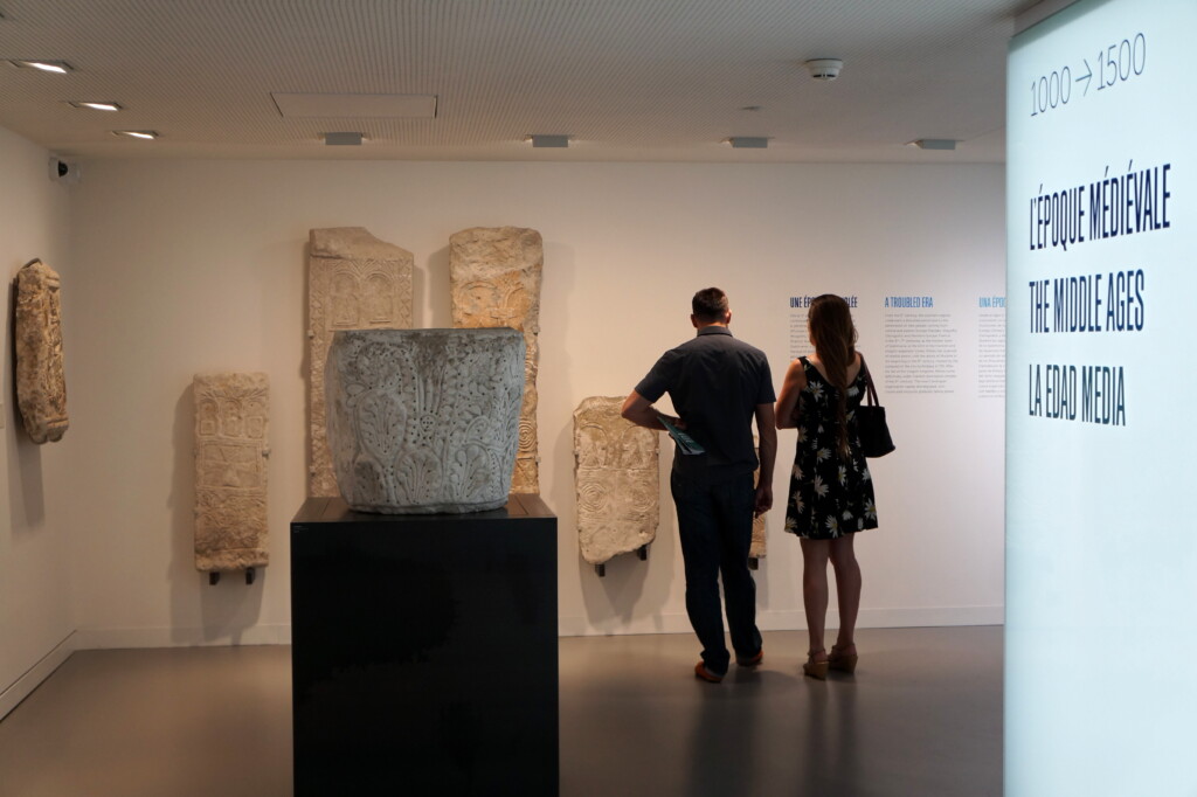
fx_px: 1546
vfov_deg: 28.9
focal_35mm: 46
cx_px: 598
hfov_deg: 42.3
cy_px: 398
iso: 400
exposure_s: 1/40
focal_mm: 31
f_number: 4
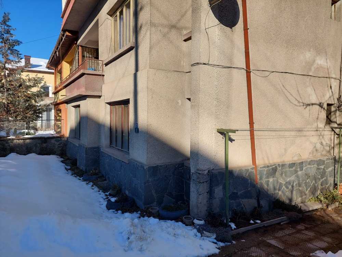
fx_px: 237
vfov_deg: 56.8
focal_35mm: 24
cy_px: 128
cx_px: 171
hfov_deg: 71.6
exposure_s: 1/1905
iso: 40
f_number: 1.8
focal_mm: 5.23
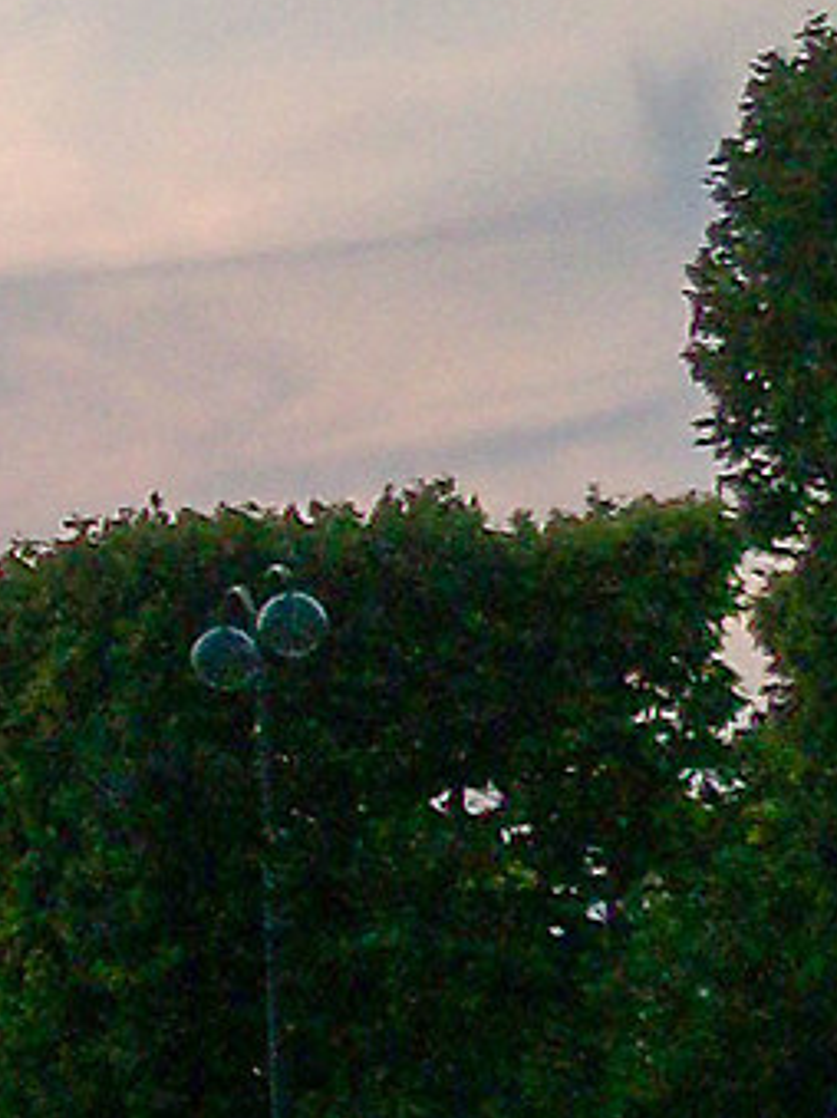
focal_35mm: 248
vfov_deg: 7.9
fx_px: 8000
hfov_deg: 5.5
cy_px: -132
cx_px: -1971
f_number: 3.1
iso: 80
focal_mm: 6.3
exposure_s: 1/200
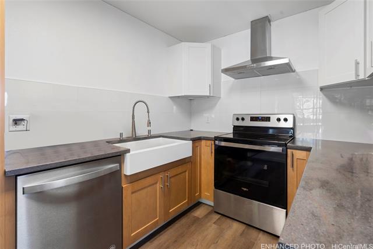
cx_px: 186
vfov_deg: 73.7
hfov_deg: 96.8
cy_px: 124
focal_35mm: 16
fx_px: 166
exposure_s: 1/10
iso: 320
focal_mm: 16
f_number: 8
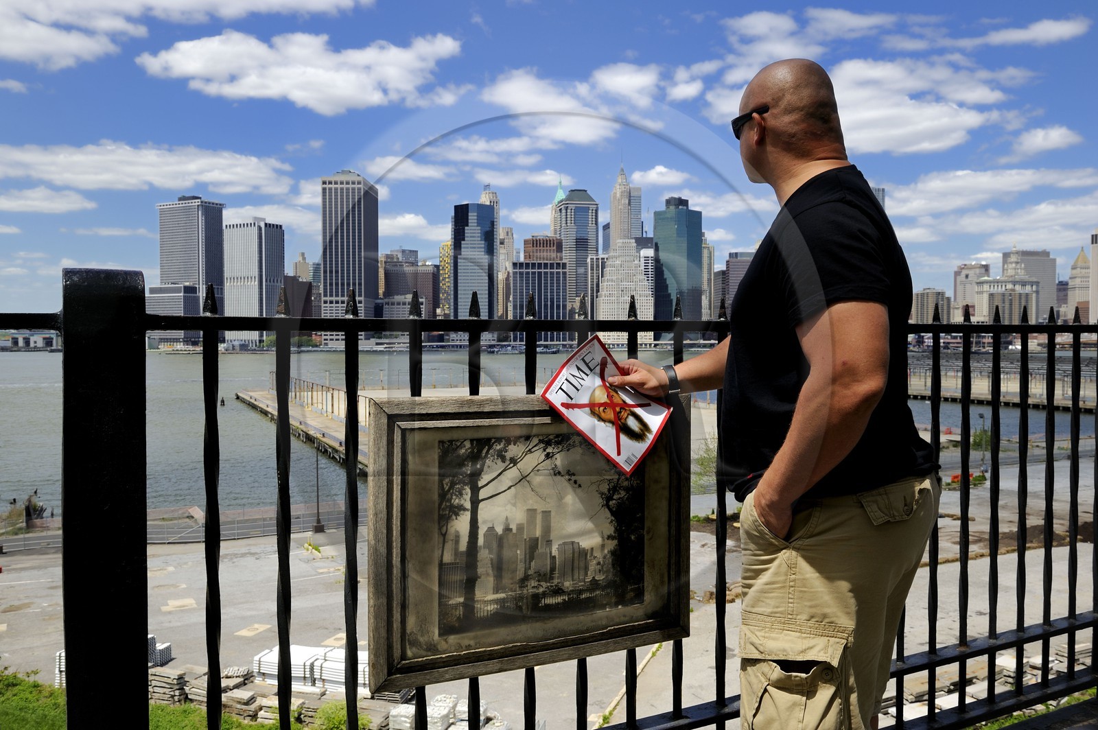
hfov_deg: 60.3
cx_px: 549
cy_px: 365
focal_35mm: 31
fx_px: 945
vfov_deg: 42.3
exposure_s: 1/250
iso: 200
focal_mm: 31
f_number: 11
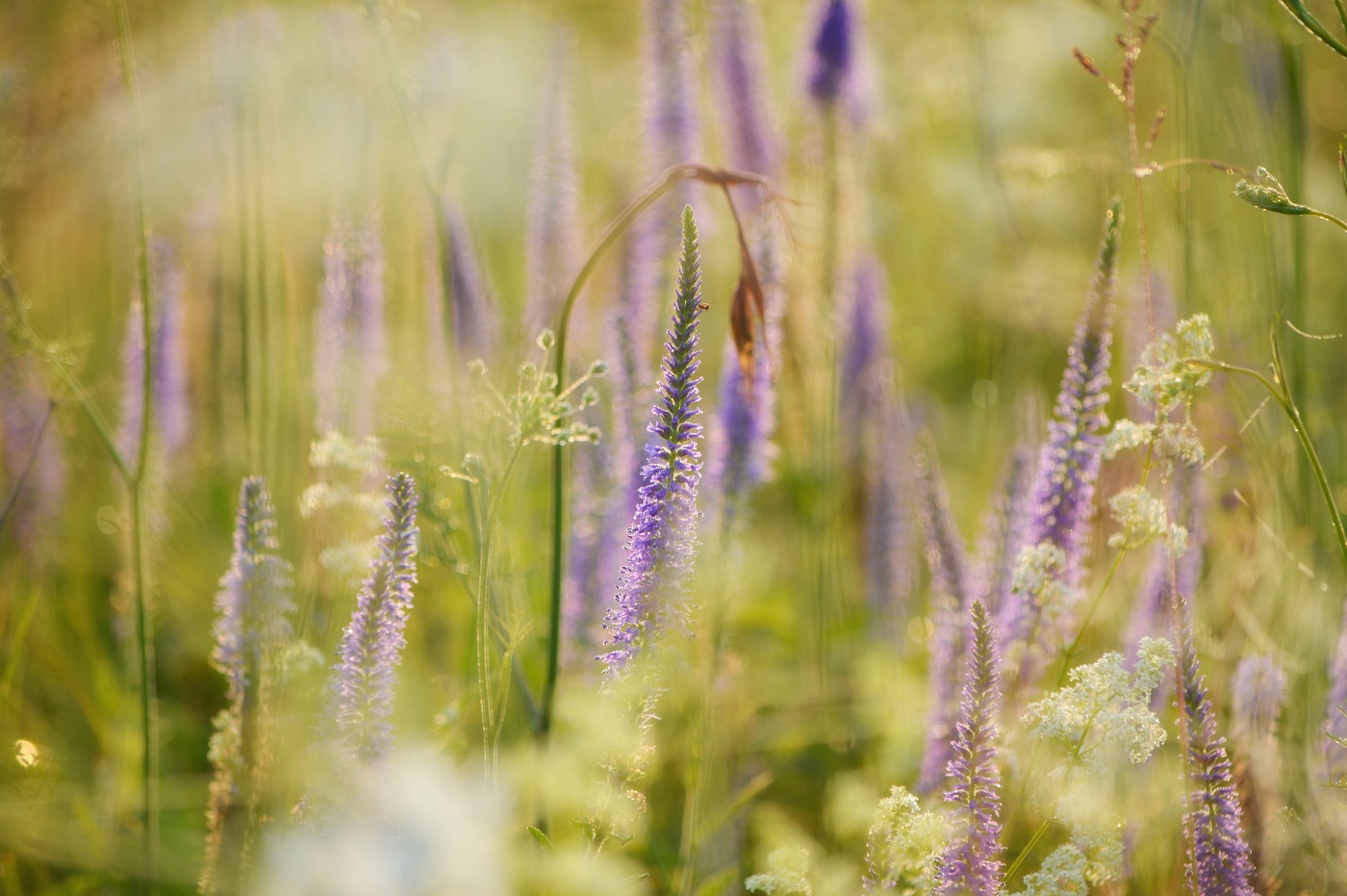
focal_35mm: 278
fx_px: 10374
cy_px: 448
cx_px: 674
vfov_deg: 4.9
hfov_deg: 7.4
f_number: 5
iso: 100
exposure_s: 1/320
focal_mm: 185
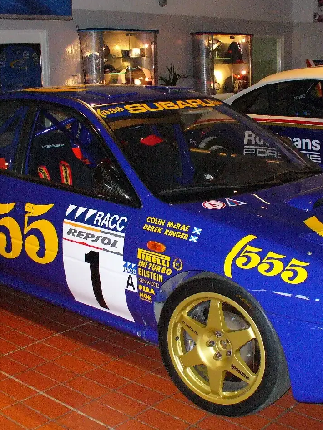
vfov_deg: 38.2
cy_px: 215
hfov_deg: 29.0
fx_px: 622
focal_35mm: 50
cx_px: 192
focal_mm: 6.1
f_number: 2.8
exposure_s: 1/60
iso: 400
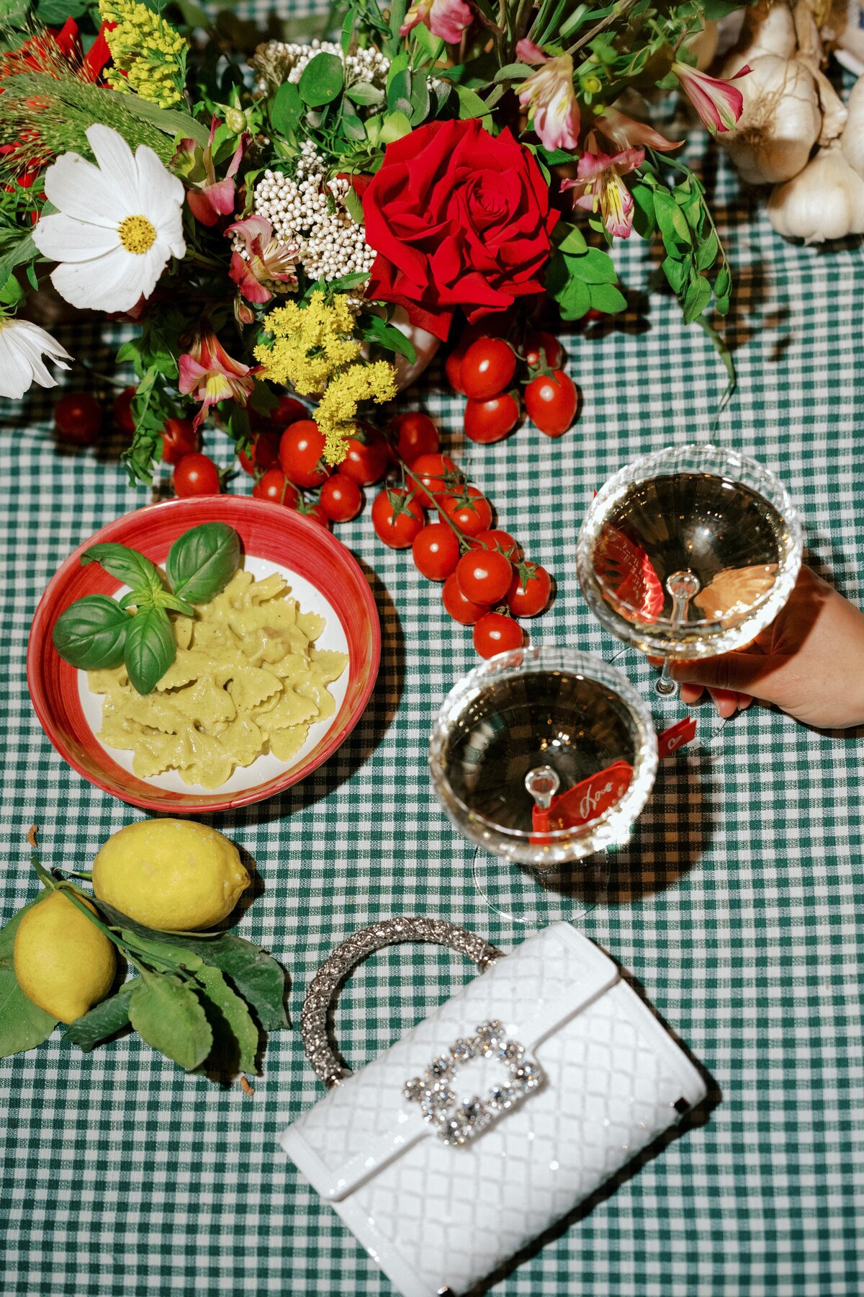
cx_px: 432
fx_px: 1008
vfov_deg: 65.5
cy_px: 648
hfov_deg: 46.4
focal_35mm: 28
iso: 6400
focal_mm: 28
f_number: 2.8
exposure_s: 1/200
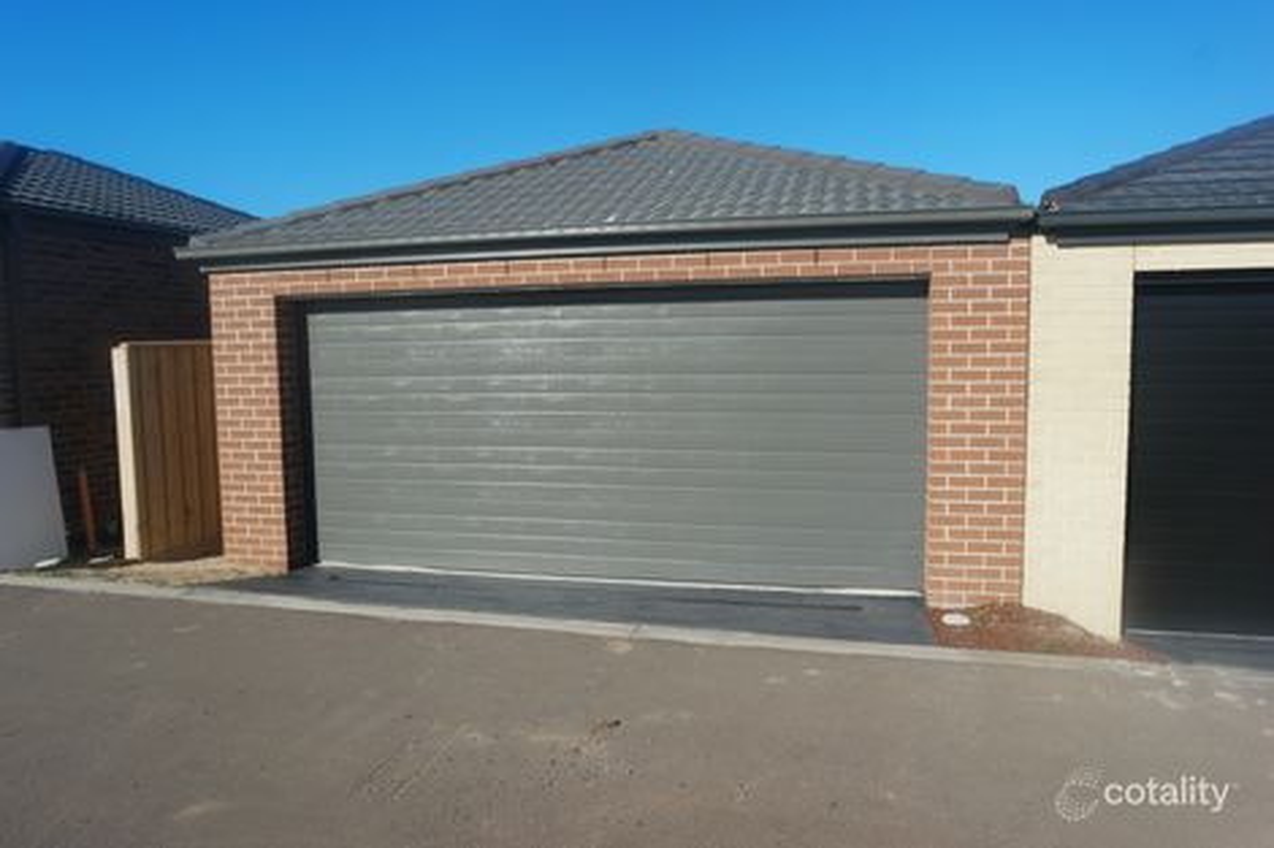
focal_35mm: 24
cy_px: 424
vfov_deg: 53.1
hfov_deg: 73.8
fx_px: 849
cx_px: 637
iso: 100
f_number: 10
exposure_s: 1/200
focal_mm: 16
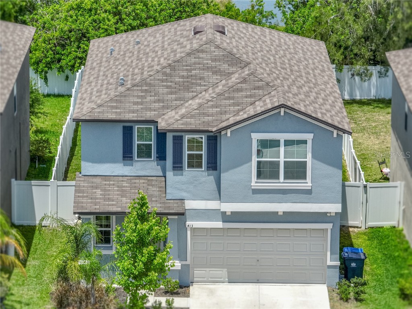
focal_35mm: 161
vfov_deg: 9.2
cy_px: 154
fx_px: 1916
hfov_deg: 12.3
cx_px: 206
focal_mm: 29.85
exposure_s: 1/320
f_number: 4.4
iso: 100
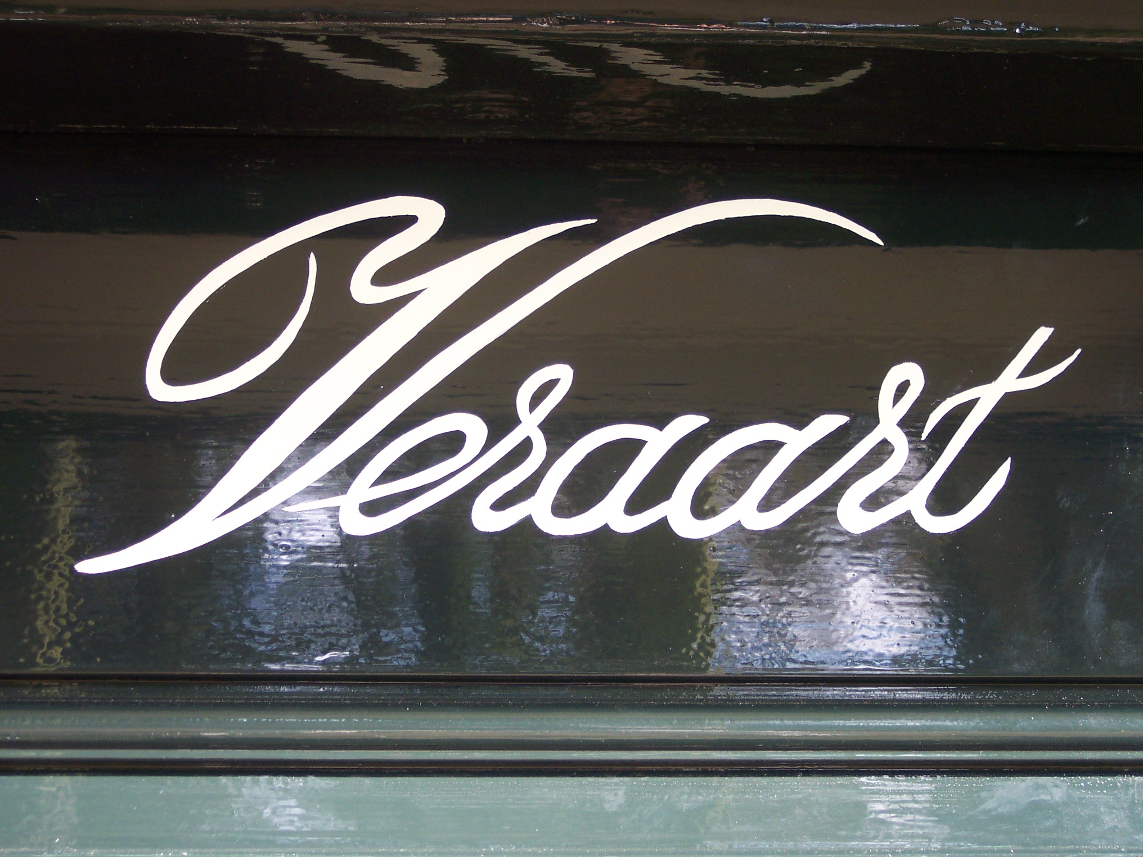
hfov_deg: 37.5
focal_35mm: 51
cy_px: 428
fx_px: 1684
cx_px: 572
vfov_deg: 28.6
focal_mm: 10.7
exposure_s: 1/45
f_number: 3.4
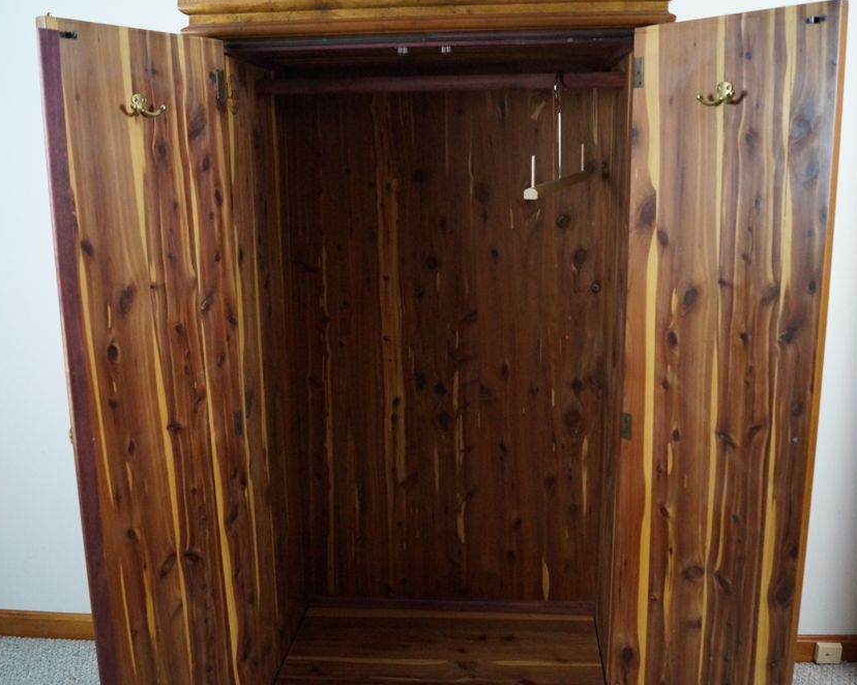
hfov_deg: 52.9
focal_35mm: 34
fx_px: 862
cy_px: 342
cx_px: 425
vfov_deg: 43.3
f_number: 3.5
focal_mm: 20
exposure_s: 1/160
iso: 2500
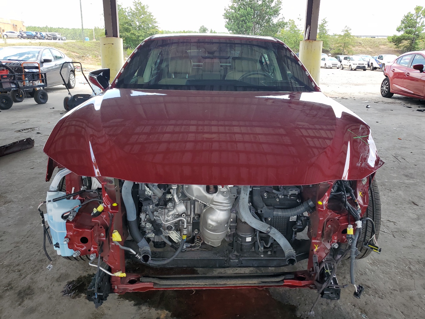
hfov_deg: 65.3
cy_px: 158
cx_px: 217
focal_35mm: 27
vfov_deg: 51.4
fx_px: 332
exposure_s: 1/417
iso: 50
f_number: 1.5
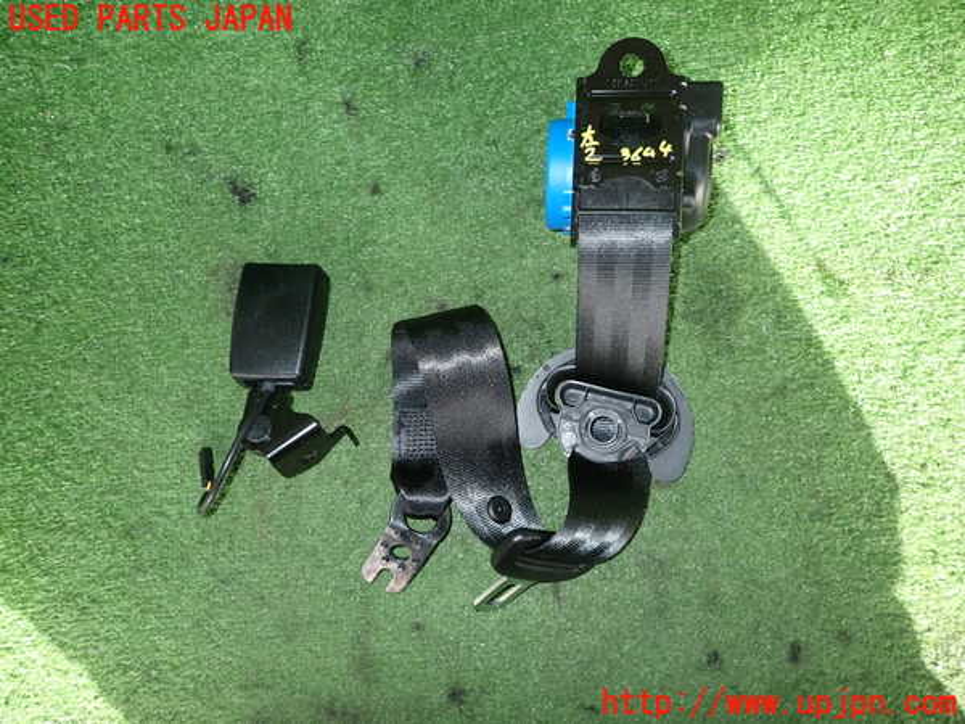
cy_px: 362
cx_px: 482
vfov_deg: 54.9
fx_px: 697
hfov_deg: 69.4
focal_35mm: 25
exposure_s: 1/30
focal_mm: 4.5
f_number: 5.6
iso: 200
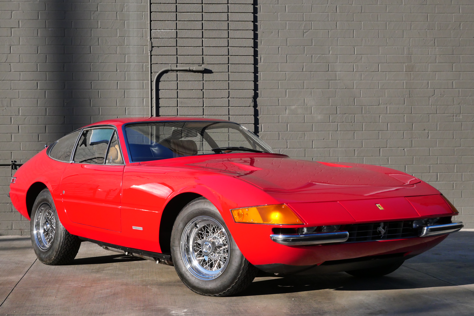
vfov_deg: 18.4
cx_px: 237
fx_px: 974
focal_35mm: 74
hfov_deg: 27.3
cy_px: 158
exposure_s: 1/1600
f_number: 5.3
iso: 1000
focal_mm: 36
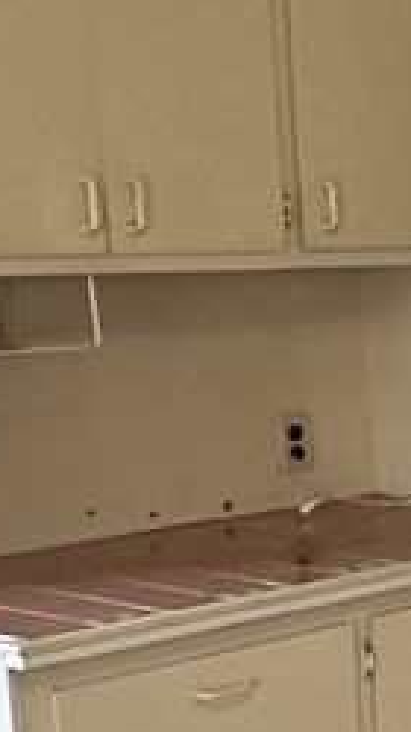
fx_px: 1822
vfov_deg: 22.6
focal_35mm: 94
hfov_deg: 10.2
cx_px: 1136
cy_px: 464
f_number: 2.2
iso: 400
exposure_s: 1/60
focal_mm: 2.22
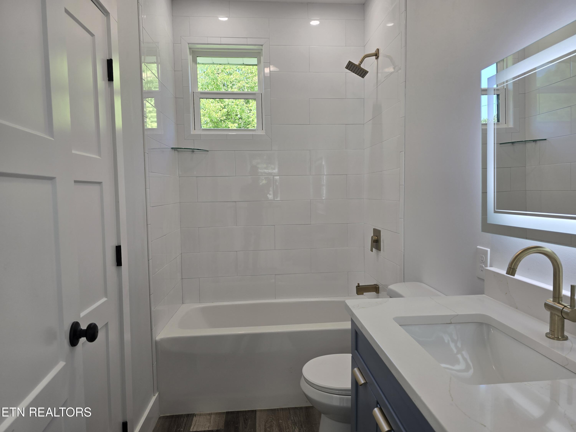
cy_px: 216
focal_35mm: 23
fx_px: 383
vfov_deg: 58.9
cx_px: 288
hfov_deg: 73.9
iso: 40
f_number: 1.7
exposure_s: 1/120
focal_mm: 6.3
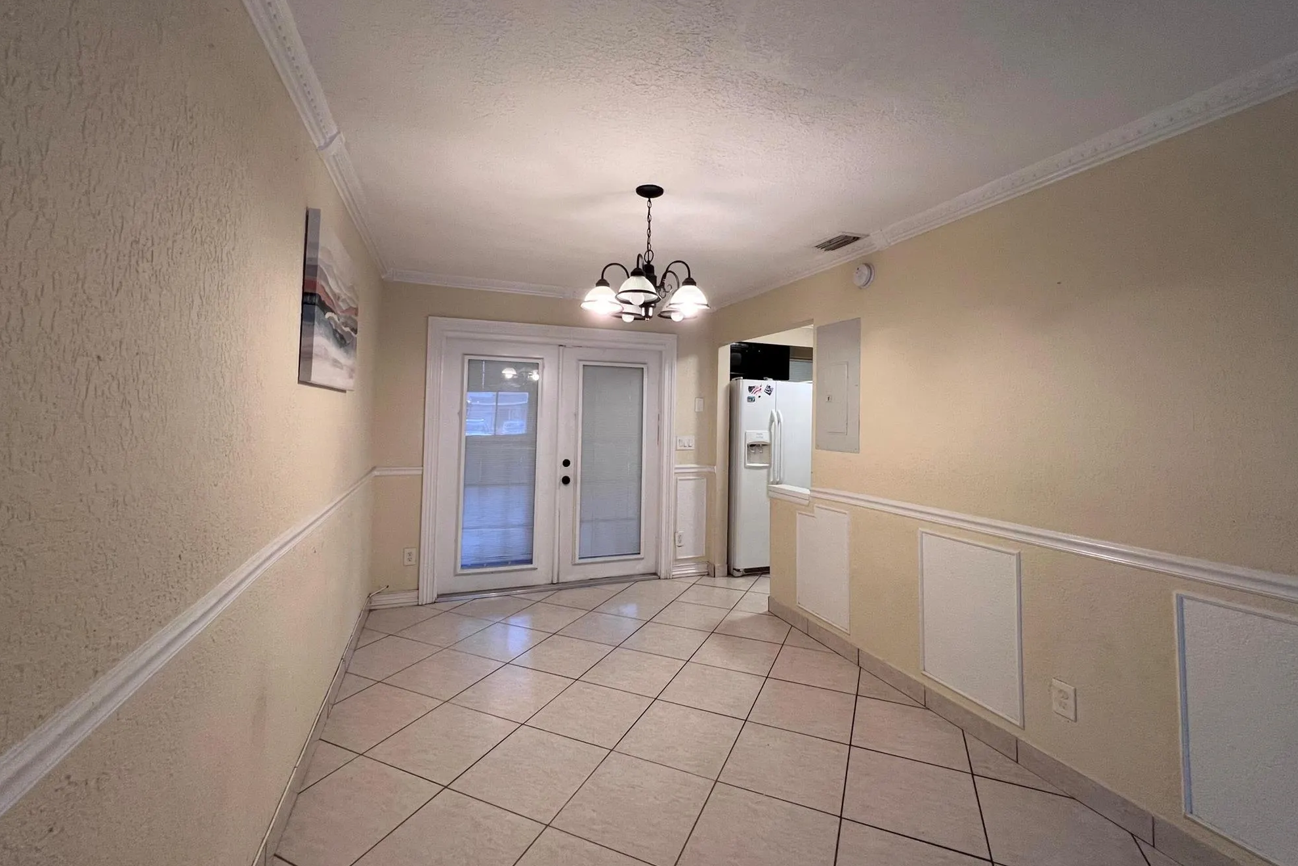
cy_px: 396
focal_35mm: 14
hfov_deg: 104.2
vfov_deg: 81.0
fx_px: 505
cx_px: 663
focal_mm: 1.57
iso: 160
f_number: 1.8
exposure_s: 1/60
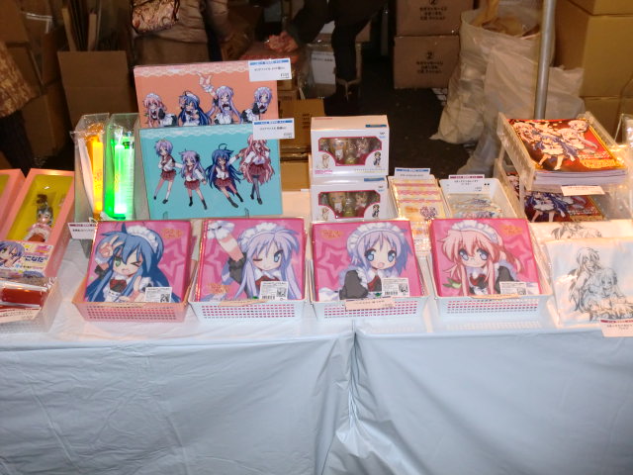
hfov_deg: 52.6
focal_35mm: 35
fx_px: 640
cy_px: 238
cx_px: 316
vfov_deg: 40.7
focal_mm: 6.3
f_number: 3.1
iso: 400
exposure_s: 1/50
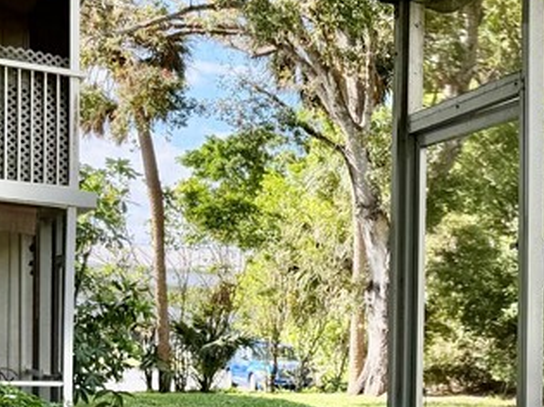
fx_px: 1225
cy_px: 388
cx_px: 782
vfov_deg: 18.5
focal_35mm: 78
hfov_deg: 21.6
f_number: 1.78
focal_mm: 6.76
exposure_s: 1/730
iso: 80
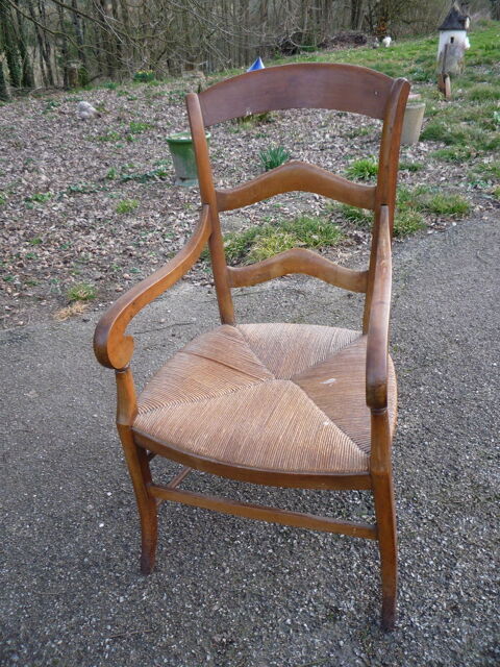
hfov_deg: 46.8
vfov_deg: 60.0
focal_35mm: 30
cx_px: 250
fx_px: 578
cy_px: 334
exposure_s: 1/40
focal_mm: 5.2
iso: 100
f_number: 3.3
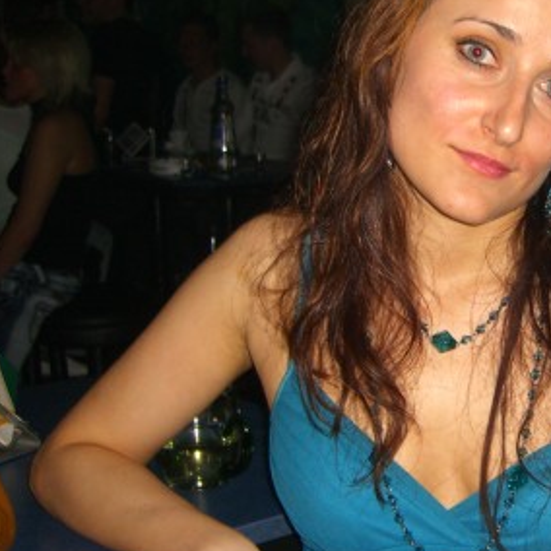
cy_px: 237
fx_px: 1279
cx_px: 539
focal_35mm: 71
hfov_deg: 23.4
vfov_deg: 24.3
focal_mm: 7.9
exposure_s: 1/60
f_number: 2.8
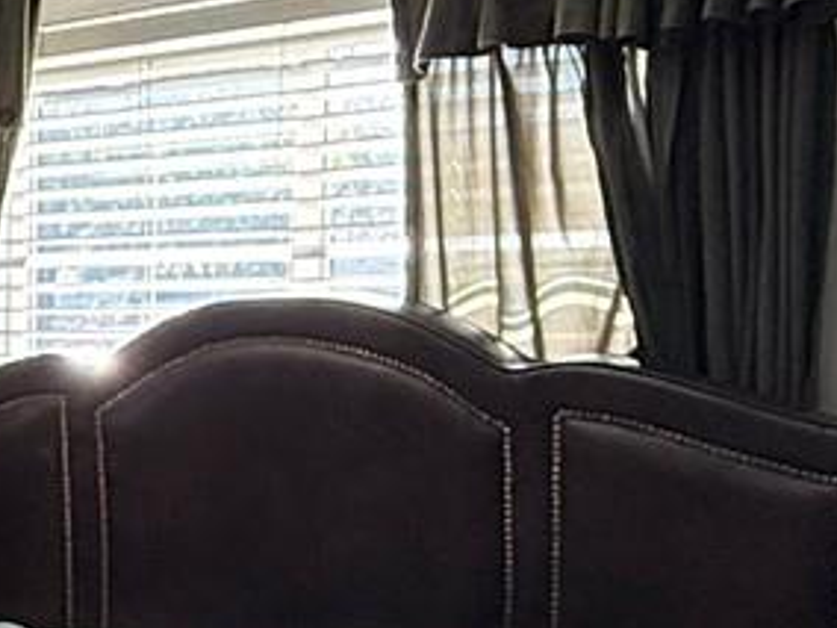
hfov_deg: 20.5
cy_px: 590
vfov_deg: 18.3
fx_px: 1910
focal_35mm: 79
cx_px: -472
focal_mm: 2.22
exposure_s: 1/99
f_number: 2.2
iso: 250
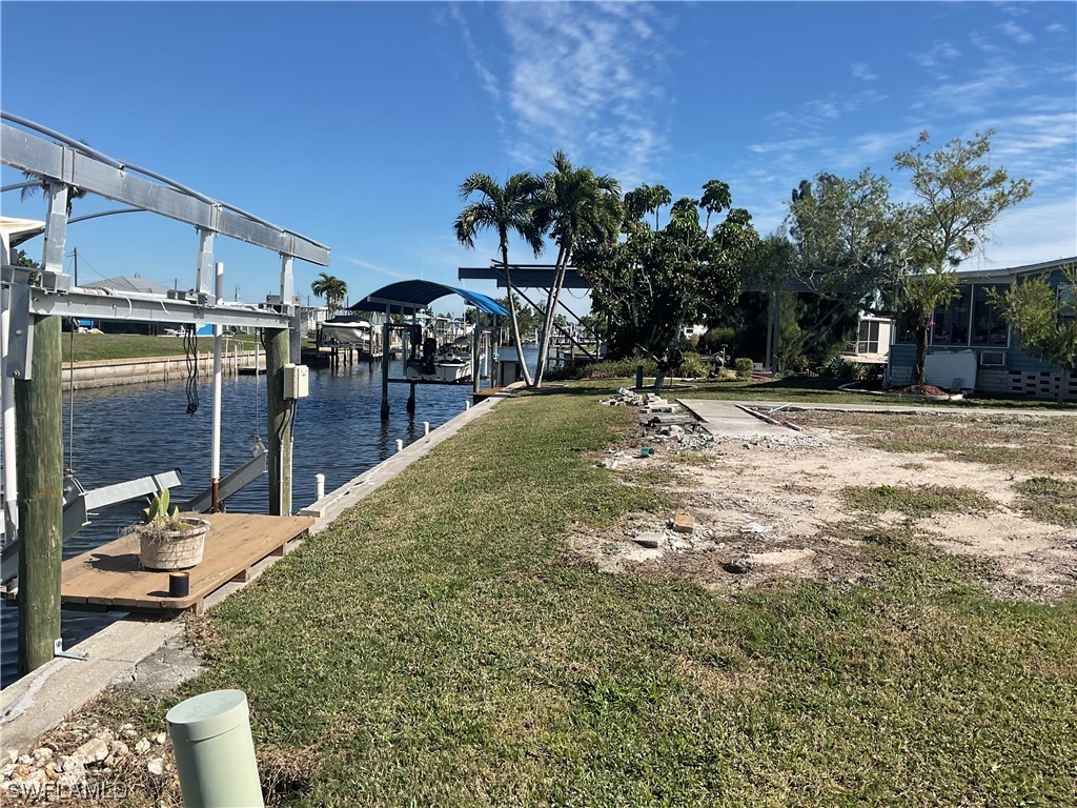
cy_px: 404
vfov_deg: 48.2
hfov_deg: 61.7
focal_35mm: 29
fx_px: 902
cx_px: 538
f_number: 1.8
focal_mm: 3
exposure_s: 1/2538
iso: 16
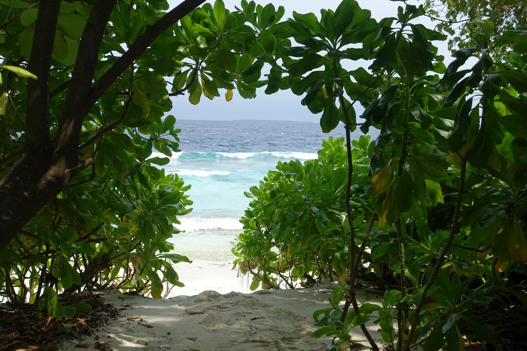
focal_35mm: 50
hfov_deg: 39.6
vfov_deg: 27.0
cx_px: 264
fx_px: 732
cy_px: 176
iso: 125
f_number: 4.5
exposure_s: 1/800
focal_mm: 18.3
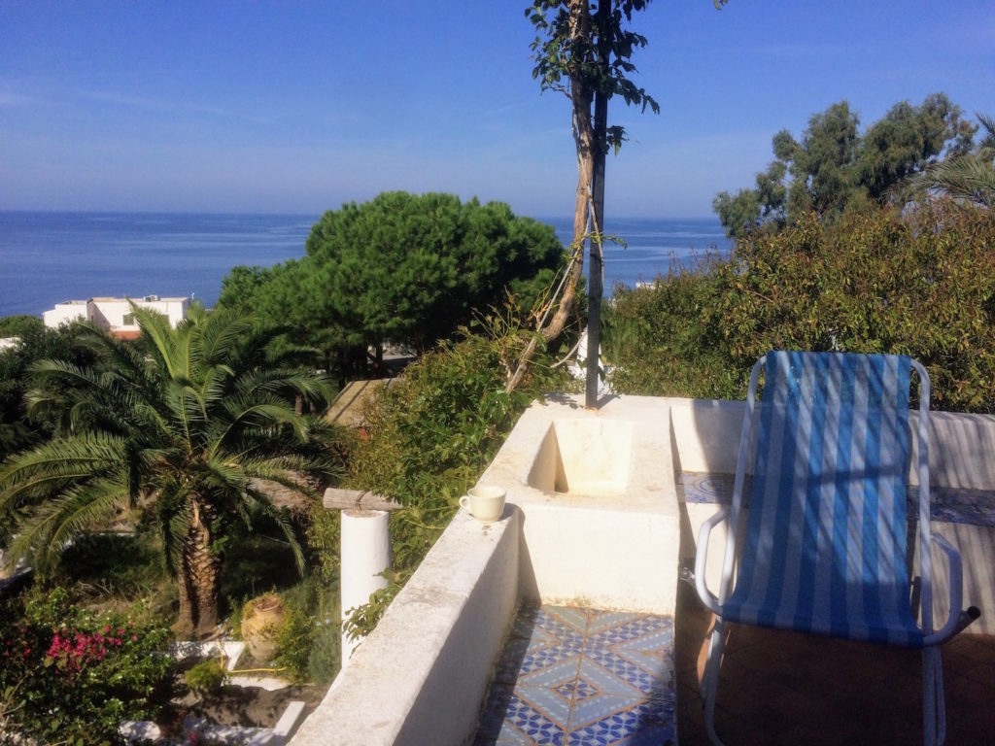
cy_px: 373
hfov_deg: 61.7
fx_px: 834
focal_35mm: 29
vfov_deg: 48.2
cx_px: 498
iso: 32
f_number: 2.2
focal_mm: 4.15
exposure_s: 1/4115
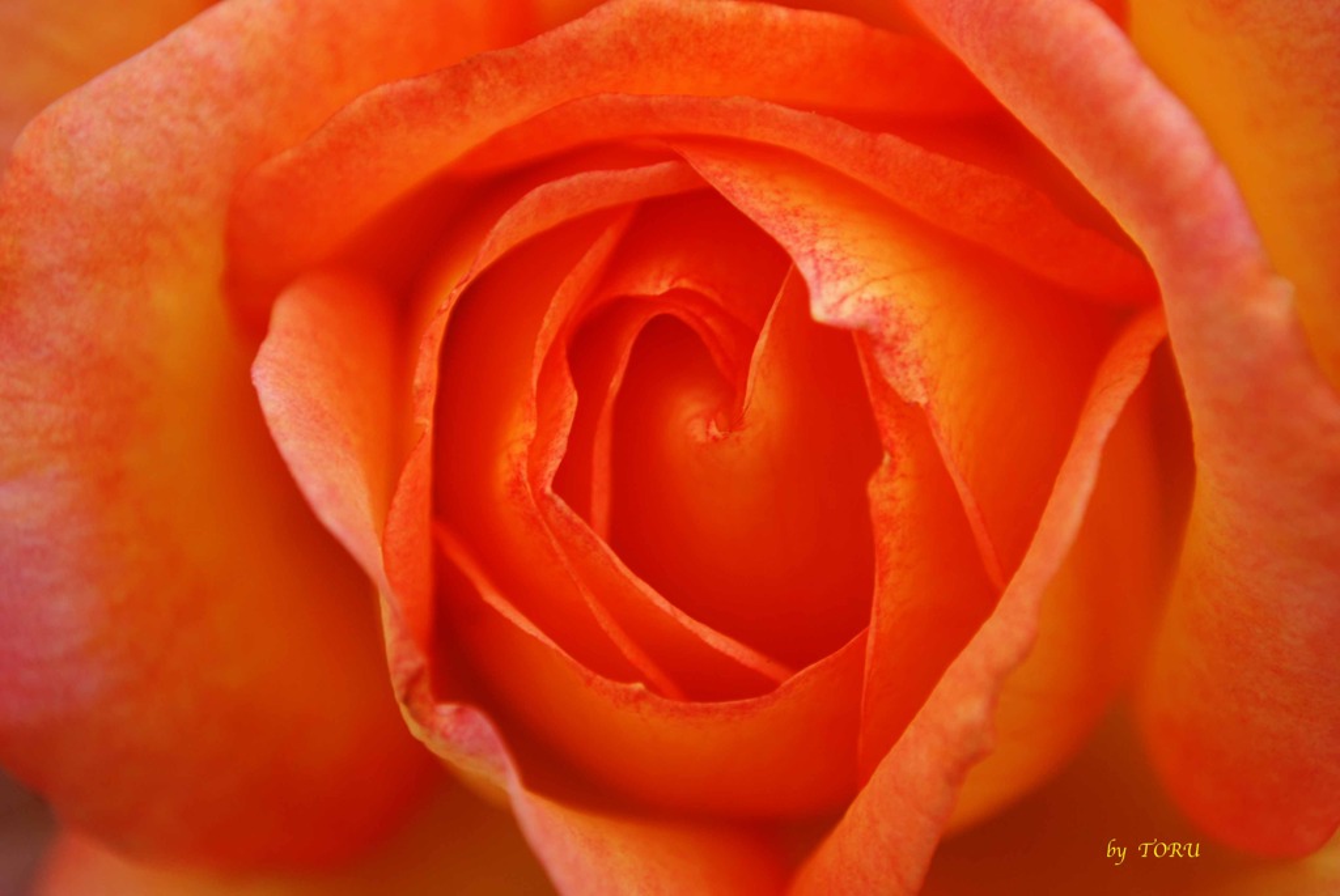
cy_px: 448
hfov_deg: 24.6
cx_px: 670
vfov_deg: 16.6
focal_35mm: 82
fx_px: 3074
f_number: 6.3
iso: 100
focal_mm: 55
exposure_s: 1/160
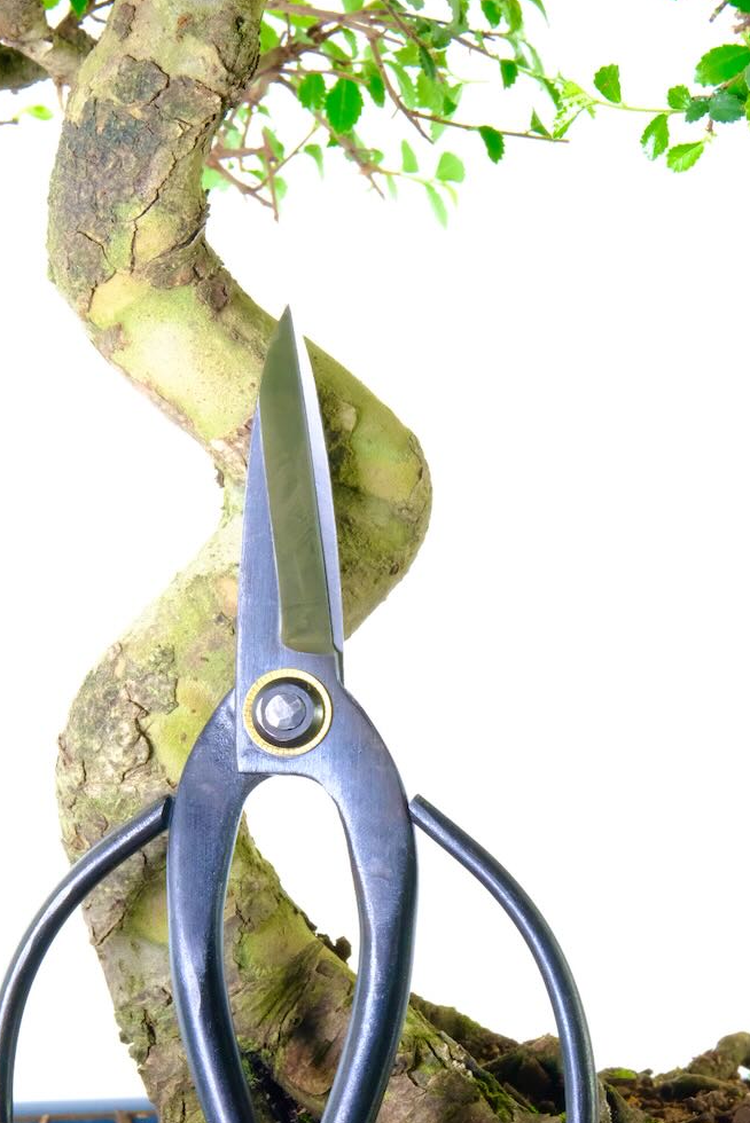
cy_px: 707
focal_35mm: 239
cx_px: 365
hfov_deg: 5.8
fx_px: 7463
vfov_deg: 8.6
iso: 3200
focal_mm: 121.8
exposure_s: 1/8
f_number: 18
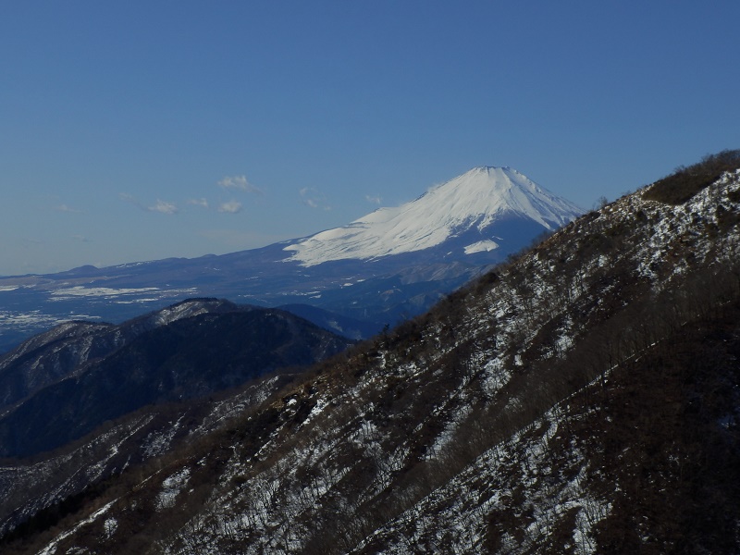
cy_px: 278
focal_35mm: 88
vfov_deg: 16.8
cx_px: 370
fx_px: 1881
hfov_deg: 22.3
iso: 80
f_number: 13
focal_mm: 15.5
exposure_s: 1/250
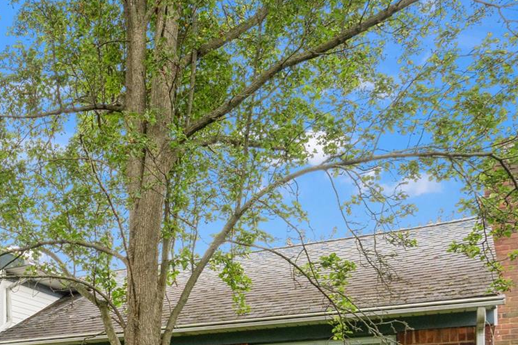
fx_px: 633
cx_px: 74
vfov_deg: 27.3
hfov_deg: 41.7
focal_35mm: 44
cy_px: 401
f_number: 6.3
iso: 640
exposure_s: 1/200
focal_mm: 16
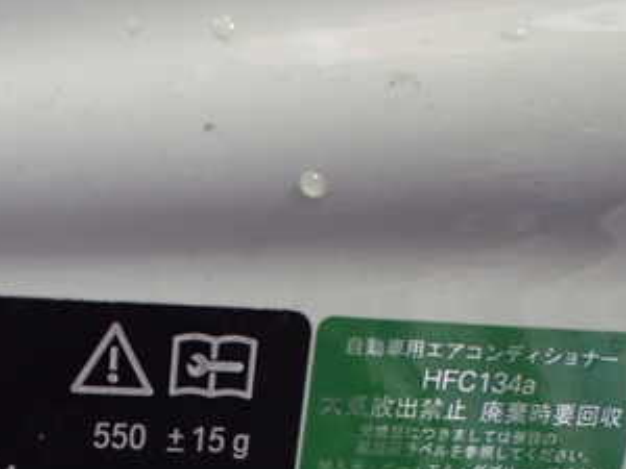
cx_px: 142
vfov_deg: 23.4
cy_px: 467
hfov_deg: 31.5
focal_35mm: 60
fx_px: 1085
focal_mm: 5.4
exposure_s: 1/50
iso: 800
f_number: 2.3
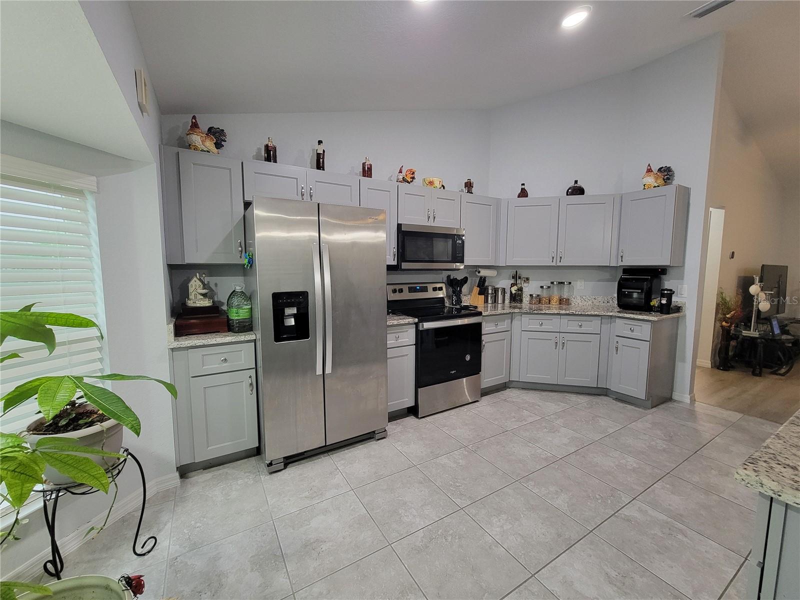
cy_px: 300
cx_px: 400
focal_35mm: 13
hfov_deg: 106.2
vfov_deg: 89.9
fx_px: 300
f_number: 2.2
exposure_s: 1/40
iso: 320
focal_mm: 2.2
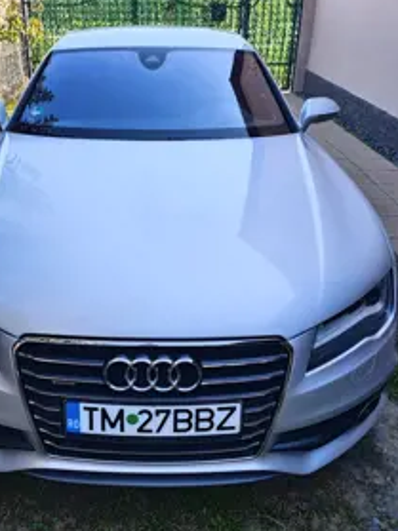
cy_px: 213
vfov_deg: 55.0
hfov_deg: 42.6
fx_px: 506
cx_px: 147
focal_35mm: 33
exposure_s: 1/105
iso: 50
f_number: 1.9
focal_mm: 8.7
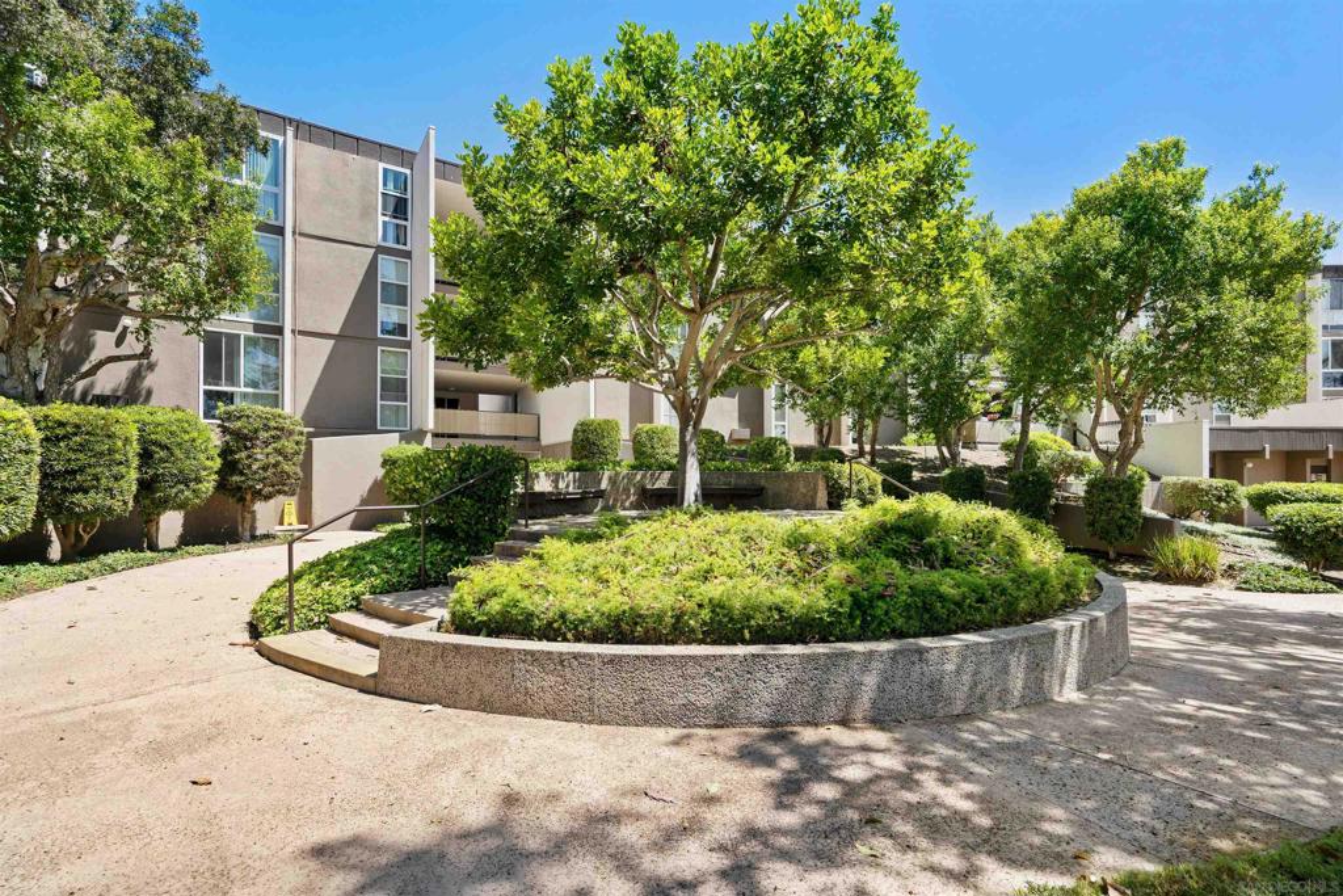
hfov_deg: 96.7
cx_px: 672
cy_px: 448
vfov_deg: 73.8
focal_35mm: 16
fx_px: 597
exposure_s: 1/320
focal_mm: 16
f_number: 5.6
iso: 100
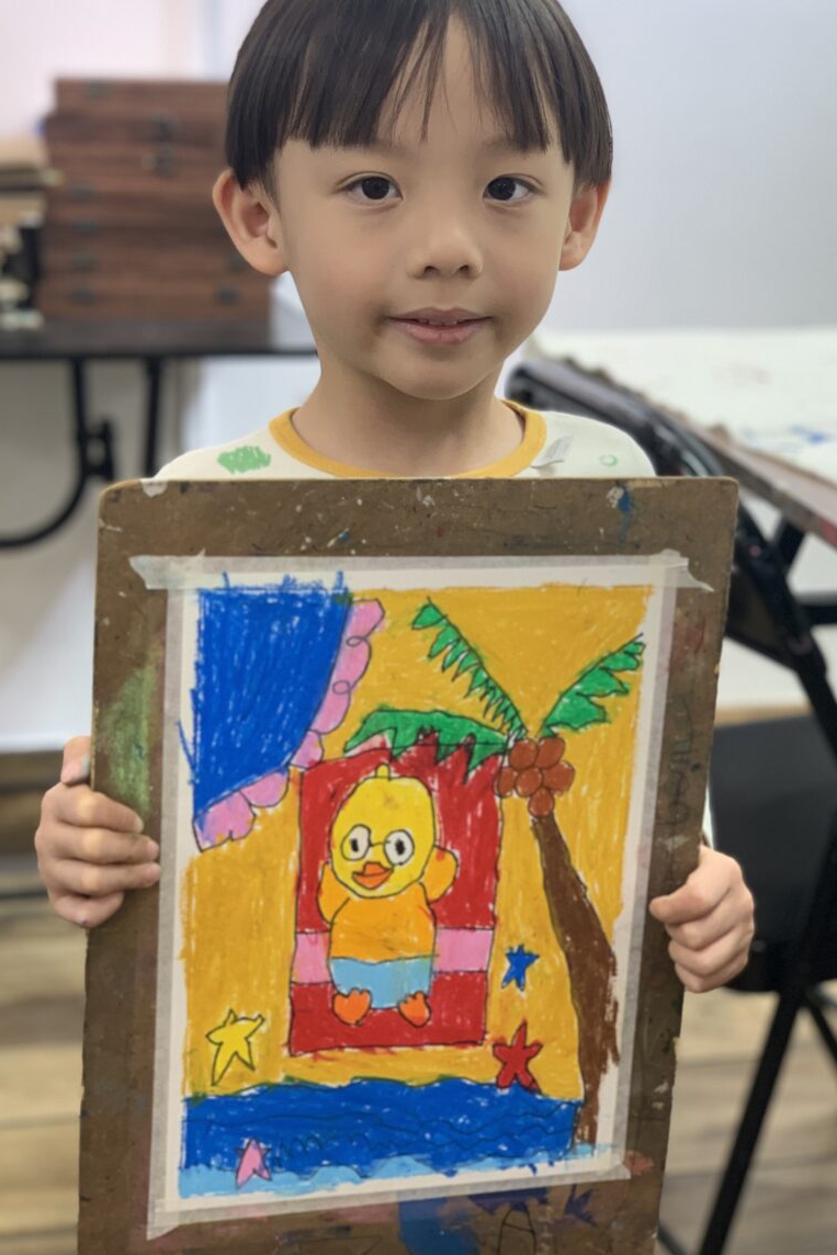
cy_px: 573
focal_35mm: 63
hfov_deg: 21.6
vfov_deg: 31.9
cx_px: 410
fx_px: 2196
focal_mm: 6
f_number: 2.4
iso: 80
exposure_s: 1/50
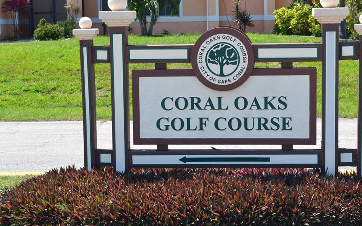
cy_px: 113
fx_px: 809
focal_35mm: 82
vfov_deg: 15.9
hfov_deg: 25.2
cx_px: 206
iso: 400
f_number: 10
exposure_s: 1/320
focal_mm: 46
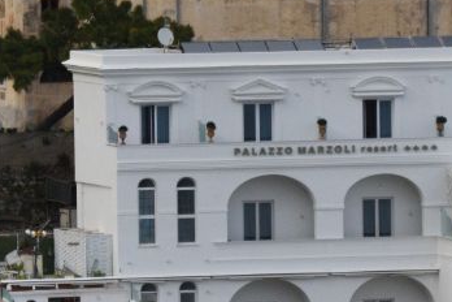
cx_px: 221
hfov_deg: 2.9
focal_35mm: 706
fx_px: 8864
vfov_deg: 1.9
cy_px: 48
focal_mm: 120
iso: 1000
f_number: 4
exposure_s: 1/4000
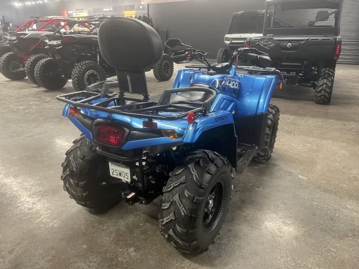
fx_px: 270
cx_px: 180
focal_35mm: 26
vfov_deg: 53.1
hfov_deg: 67.3
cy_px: 134
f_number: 1.6
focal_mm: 4.2
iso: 500
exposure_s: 1/60
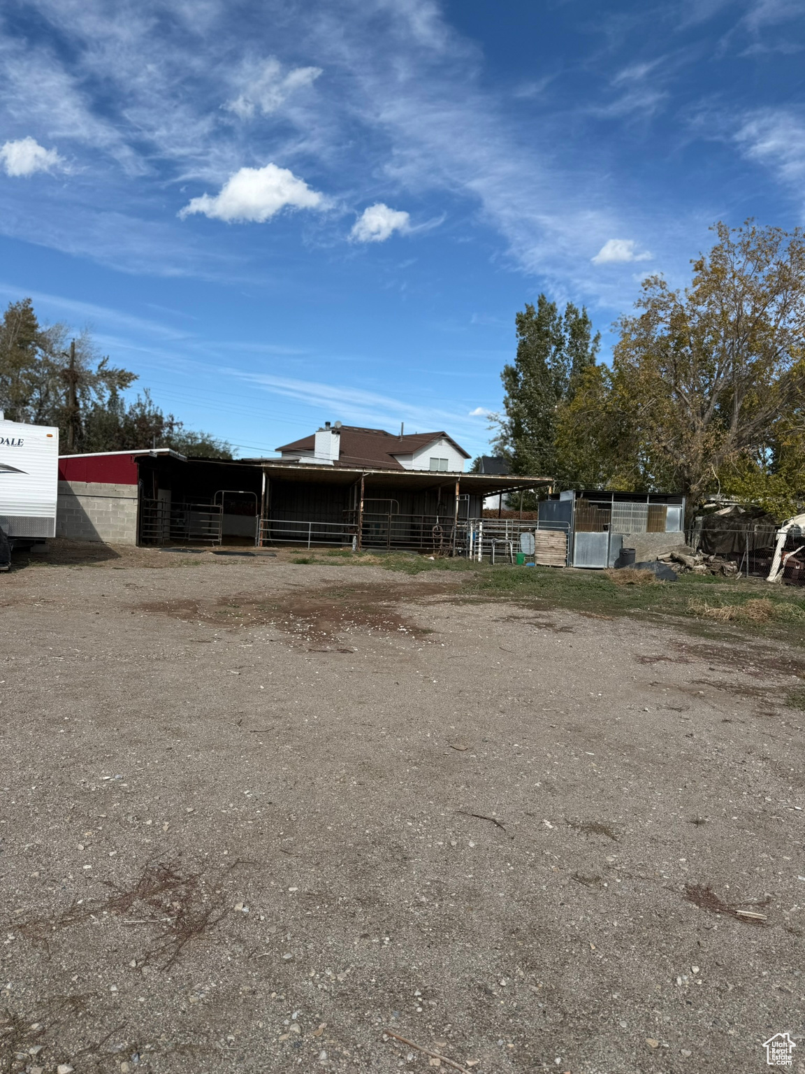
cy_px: 537
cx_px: 402
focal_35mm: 24
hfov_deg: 56.8
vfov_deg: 71.6
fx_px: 744
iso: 80
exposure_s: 1/4975
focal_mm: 6.76
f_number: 1.78
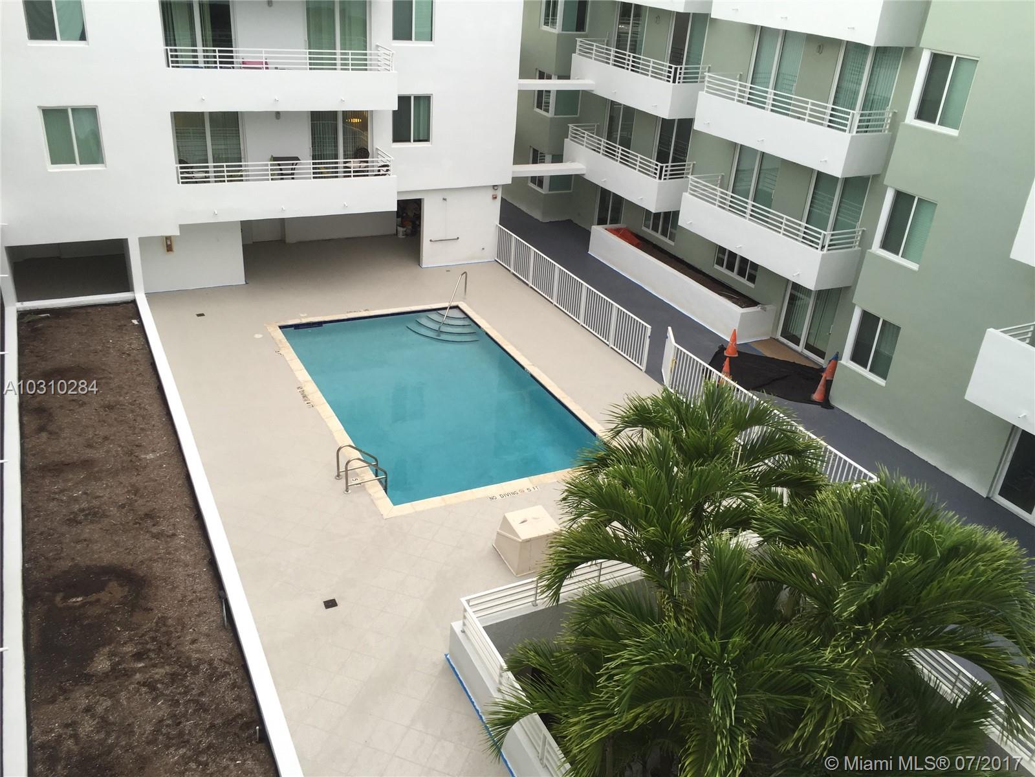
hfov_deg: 61.7
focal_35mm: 29
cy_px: 388
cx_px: 518
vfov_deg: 48.2
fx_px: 867
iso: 32
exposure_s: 1/60
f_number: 2.2
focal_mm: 4.15
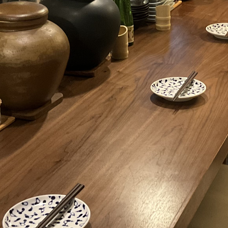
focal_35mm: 84
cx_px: 177
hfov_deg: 20.4
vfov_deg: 20.3
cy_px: 29
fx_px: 626
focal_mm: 3
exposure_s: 1/25
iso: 250
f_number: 1.8
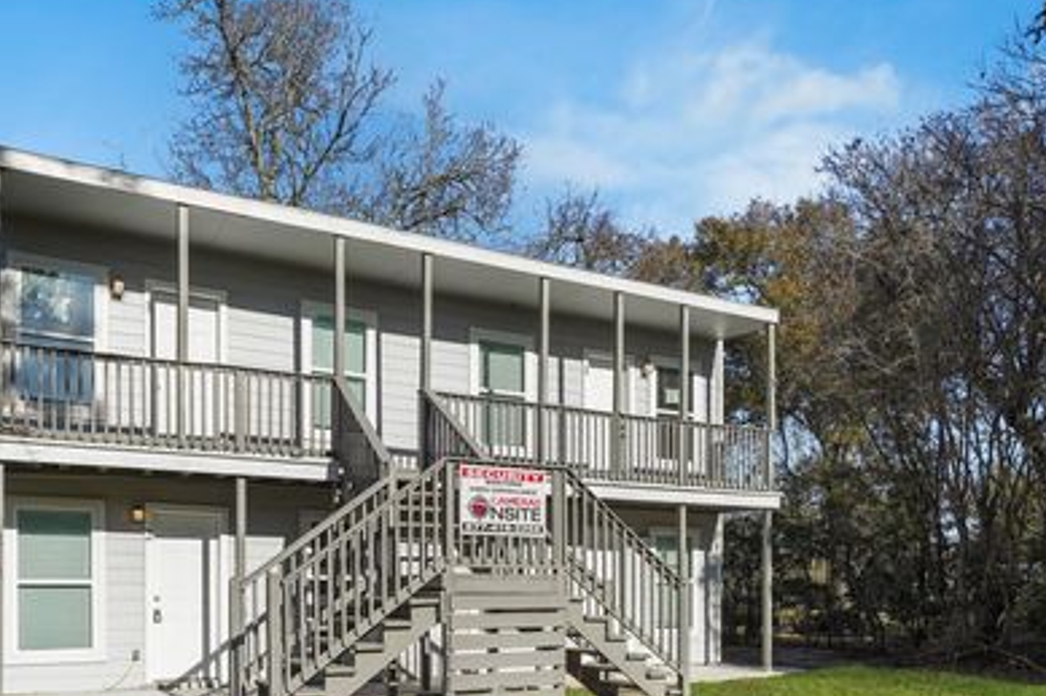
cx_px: 409
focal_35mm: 27
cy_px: 407
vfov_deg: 47.7
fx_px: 784
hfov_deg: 66.6
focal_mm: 21
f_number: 13
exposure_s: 1/320
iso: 320
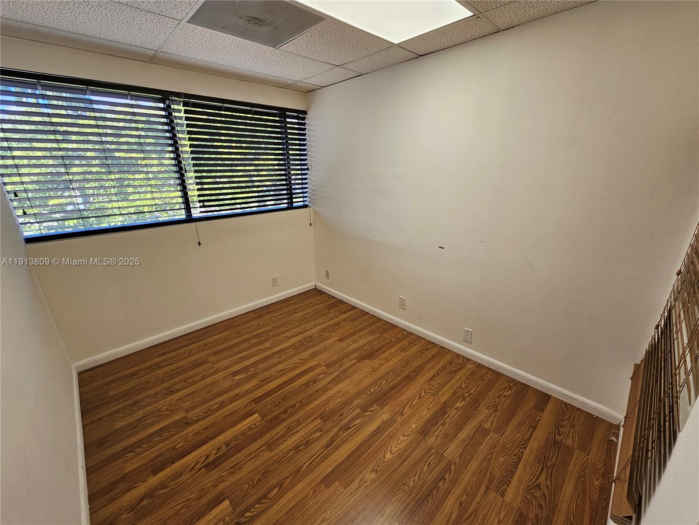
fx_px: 263
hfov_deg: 106.2
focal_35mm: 13
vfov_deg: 89.9
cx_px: 350
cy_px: 262
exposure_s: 1/60
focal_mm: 2.2
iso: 50
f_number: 2.2
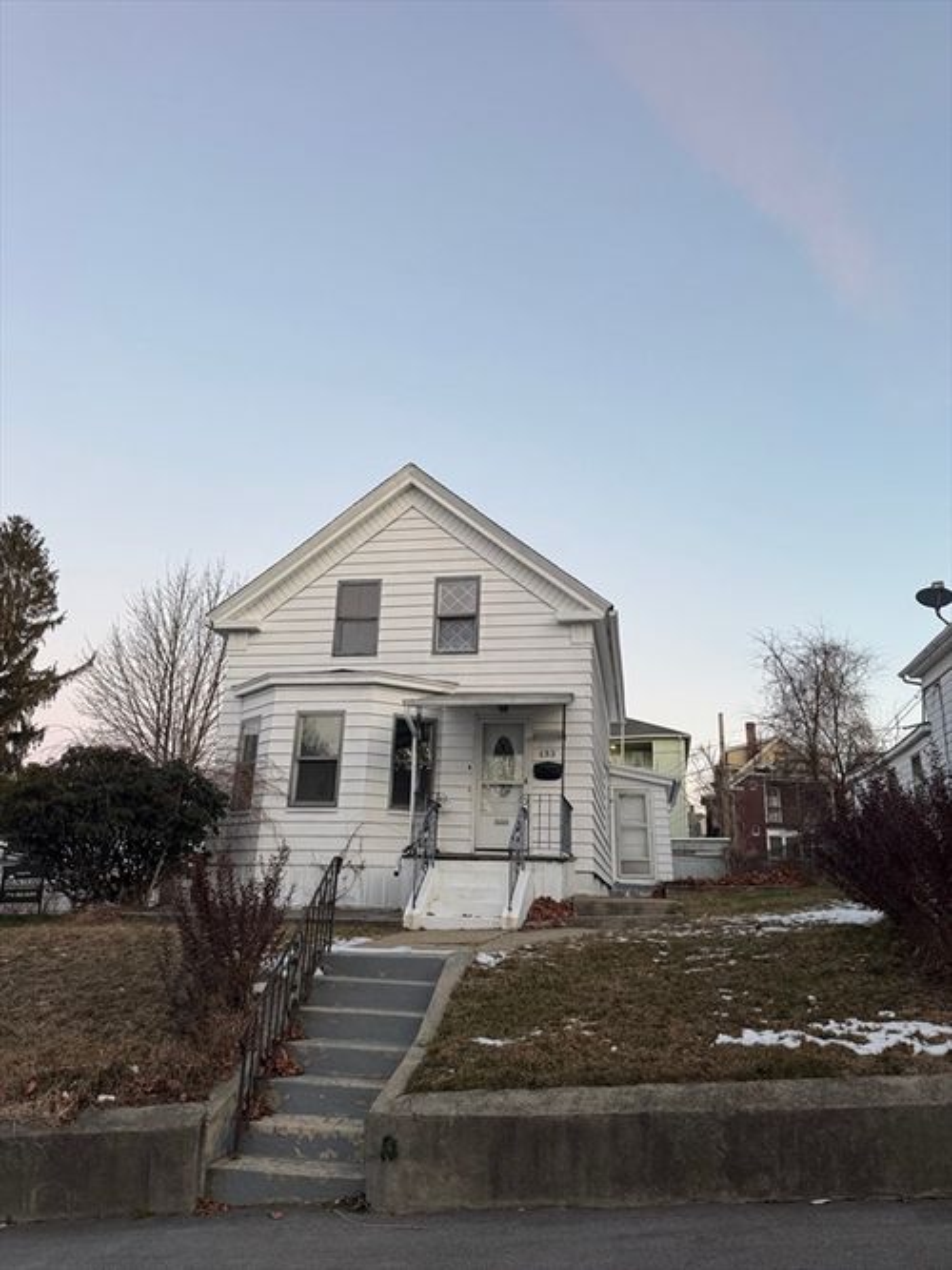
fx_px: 880
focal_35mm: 24
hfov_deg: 56.8
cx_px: 476
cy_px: 635
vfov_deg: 71.6
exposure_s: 1/106
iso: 200
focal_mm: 6.76
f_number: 1.78
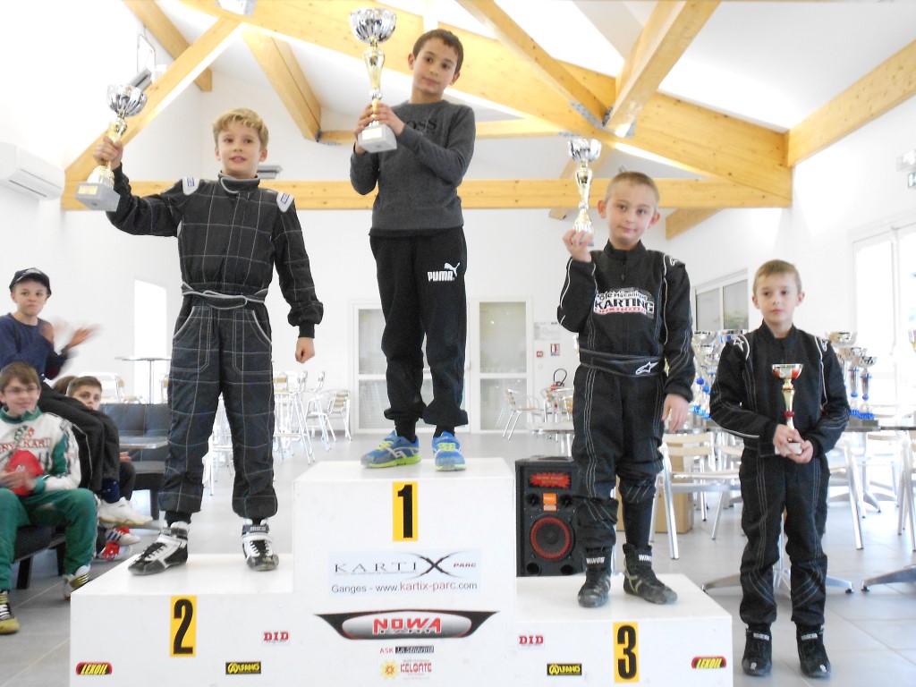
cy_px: 344
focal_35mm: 37
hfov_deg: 50.1
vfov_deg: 38.7
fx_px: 979
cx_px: 458
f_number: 3.9
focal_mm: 6.9
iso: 400
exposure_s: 1/8
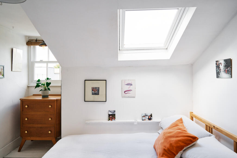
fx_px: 158
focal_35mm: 24
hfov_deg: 73.7
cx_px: 118
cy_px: 79
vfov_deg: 53.1
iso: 100
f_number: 5
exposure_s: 1/100
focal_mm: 24
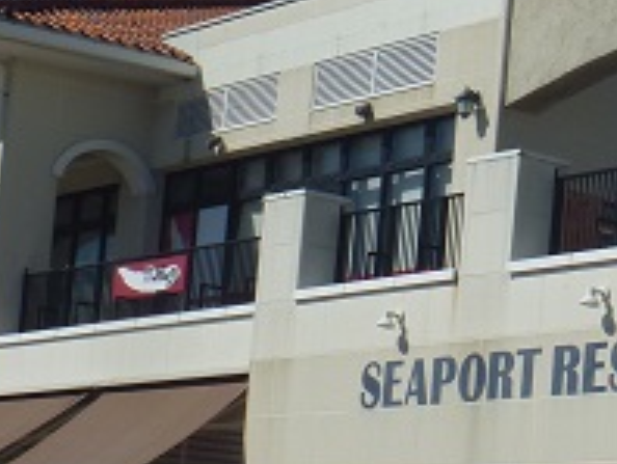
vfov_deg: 10.4
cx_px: 873
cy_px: 448
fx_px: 2534
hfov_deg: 13.2
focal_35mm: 142
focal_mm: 7.8
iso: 80
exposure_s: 1/640
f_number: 6.3
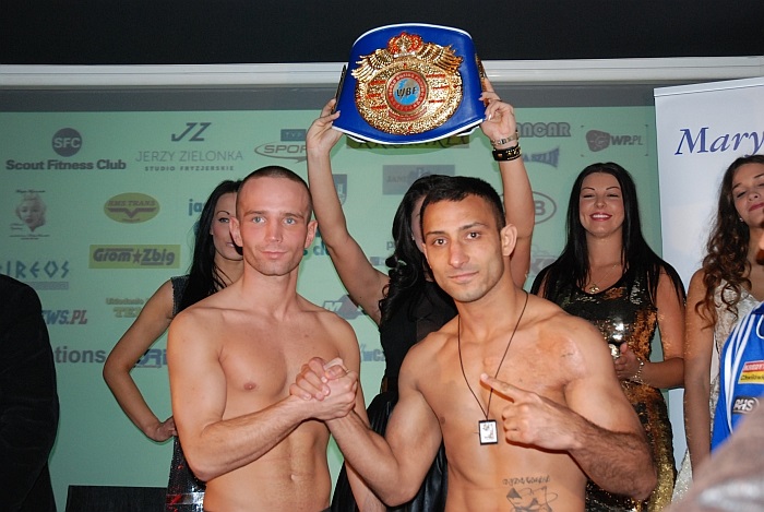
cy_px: 256
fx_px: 925
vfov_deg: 30.9
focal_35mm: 44
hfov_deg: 44.9
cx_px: 382
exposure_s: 1/60
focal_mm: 29
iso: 800
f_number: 4.8
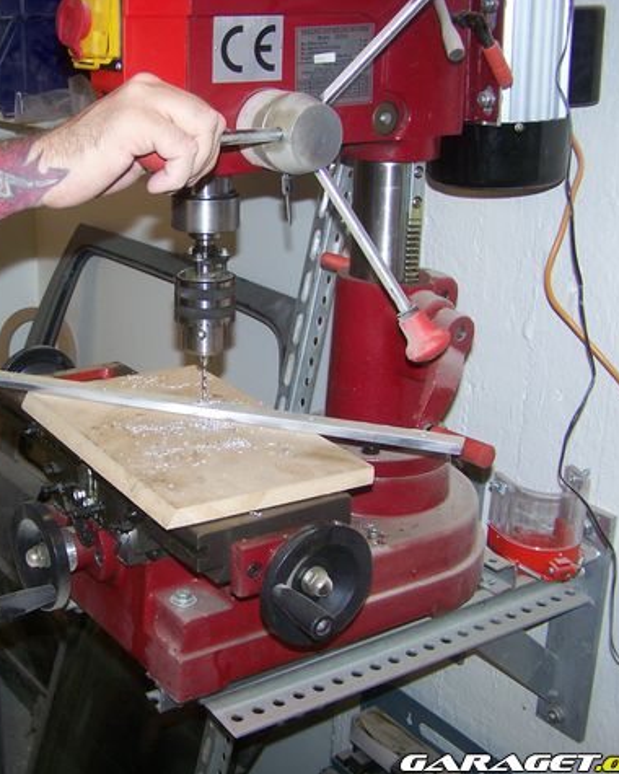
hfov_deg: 29.8
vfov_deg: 37.3
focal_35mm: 50
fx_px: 1145
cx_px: 158
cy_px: 388
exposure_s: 1/60
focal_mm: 6.3
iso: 80
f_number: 2.8
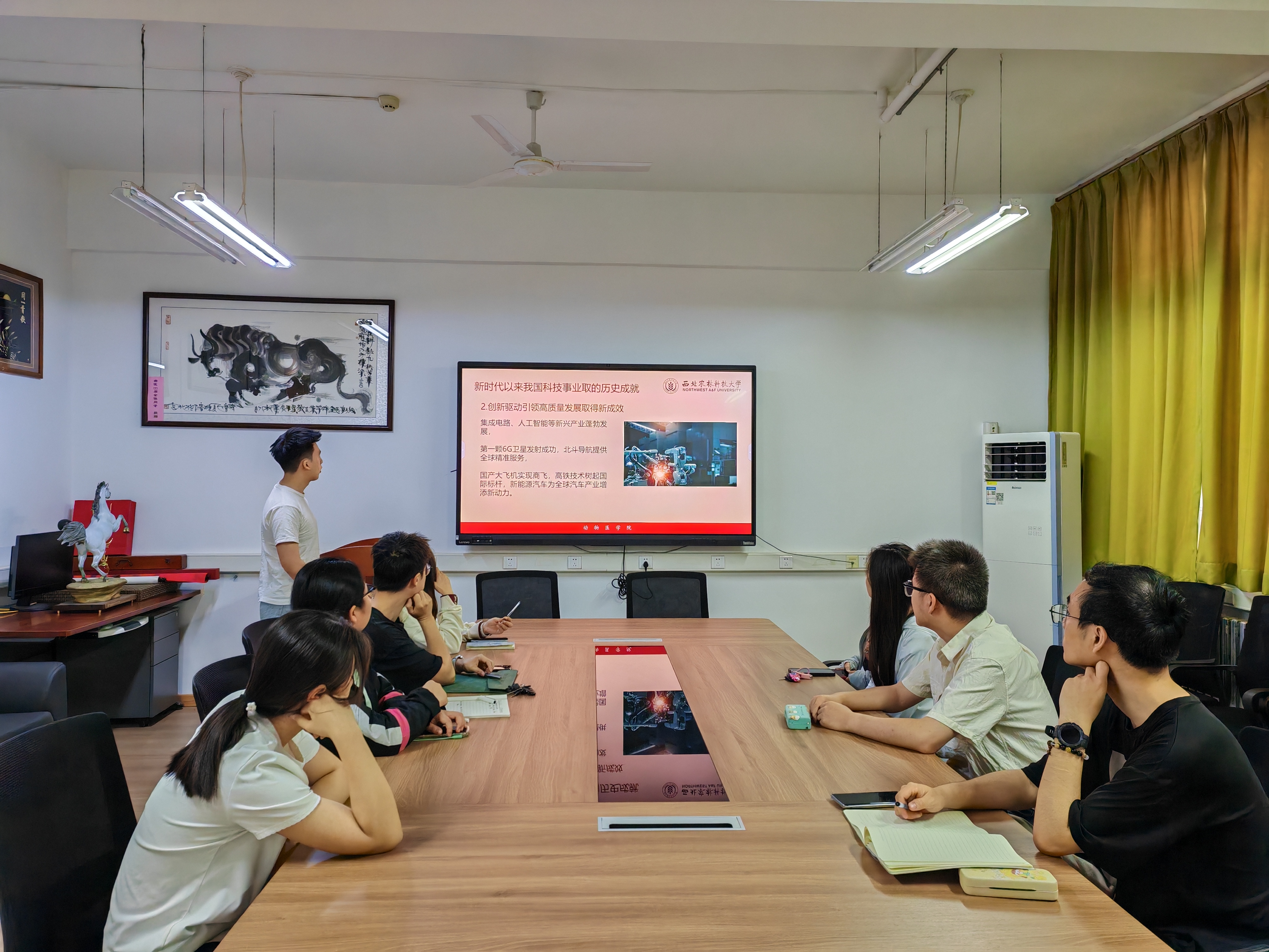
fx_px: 990
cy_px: 476
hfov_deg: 65.3
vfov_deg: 51.4
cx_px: 634
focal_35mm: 27
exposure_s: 1/100
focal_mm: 5.52
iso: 320
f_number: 1.95
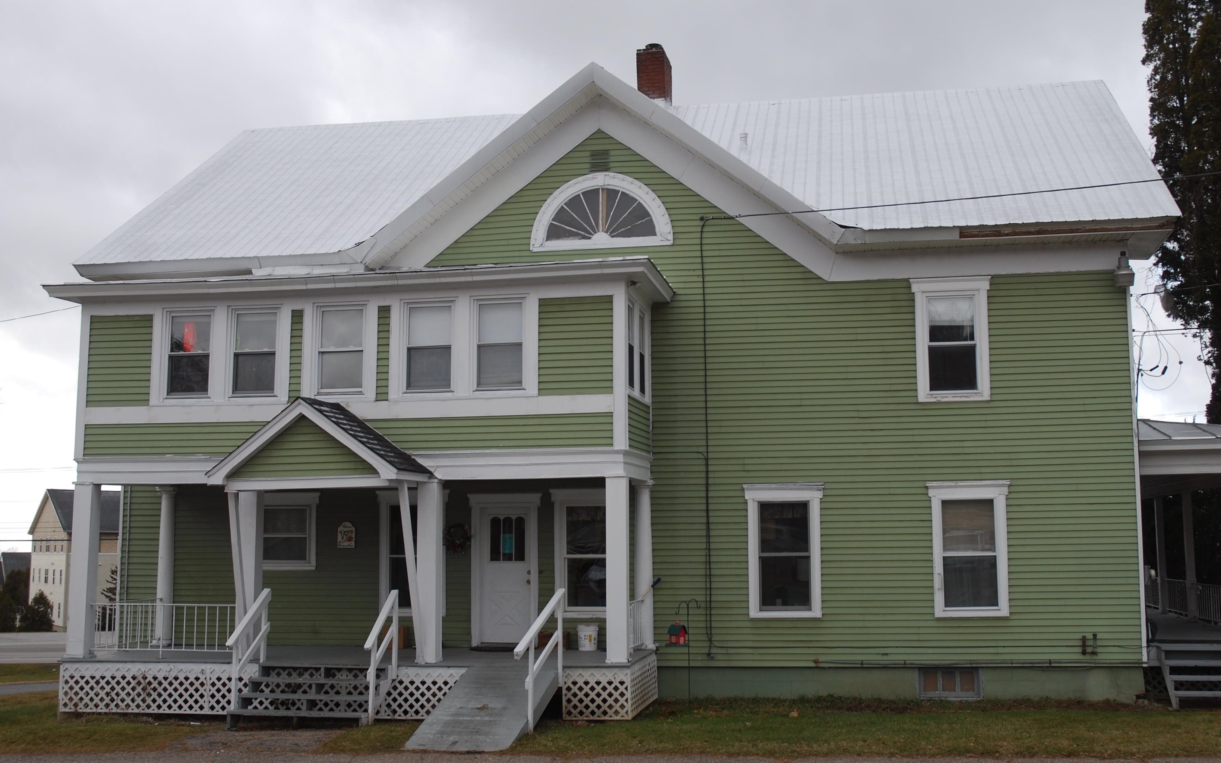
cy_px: 386
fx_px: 1331
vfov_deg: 32.0
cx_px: 647
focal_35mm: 40
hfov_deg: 49.3
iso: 140
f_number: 5.6
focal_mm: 24
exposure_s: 1/125
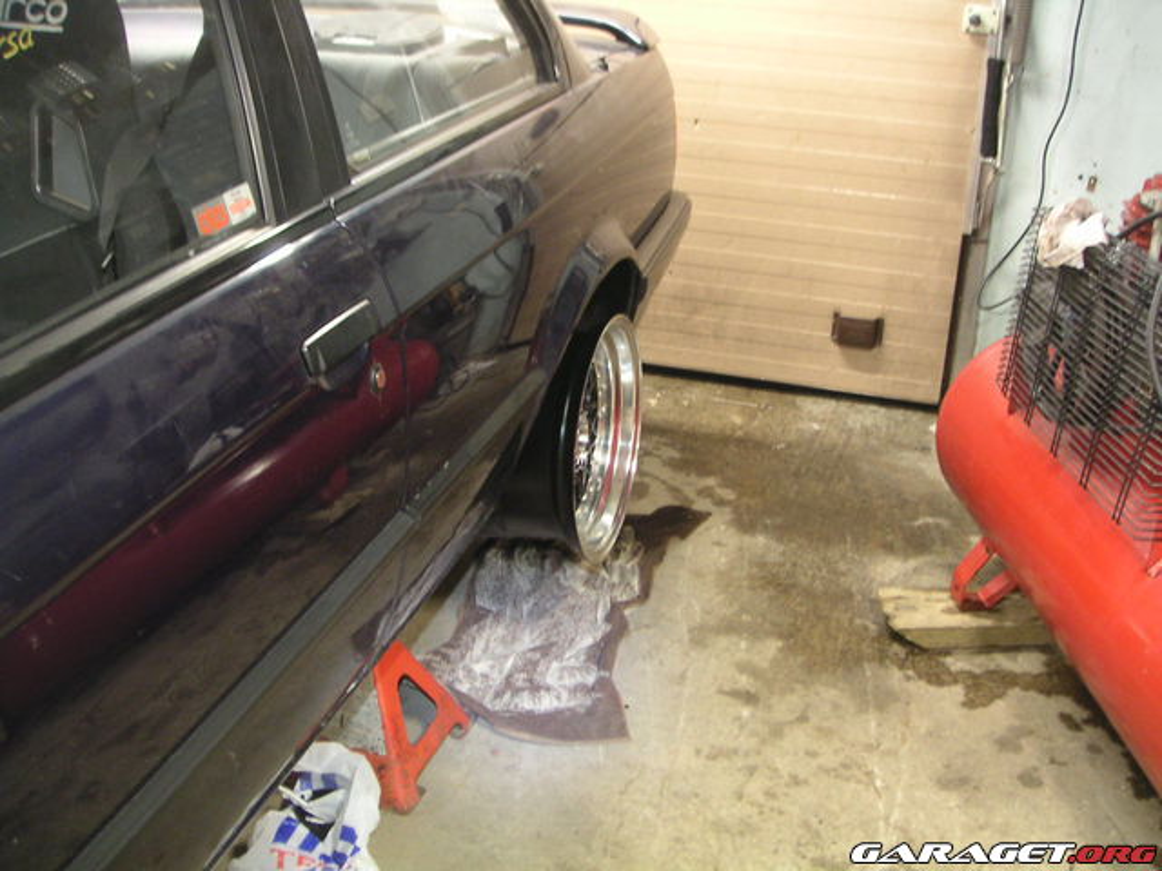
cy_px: 436
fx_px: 1276
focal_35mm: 38
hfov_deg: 49.0
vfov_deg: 37.7
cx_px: 581
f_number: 2.8
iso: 100
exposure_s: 1/2
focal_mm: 6
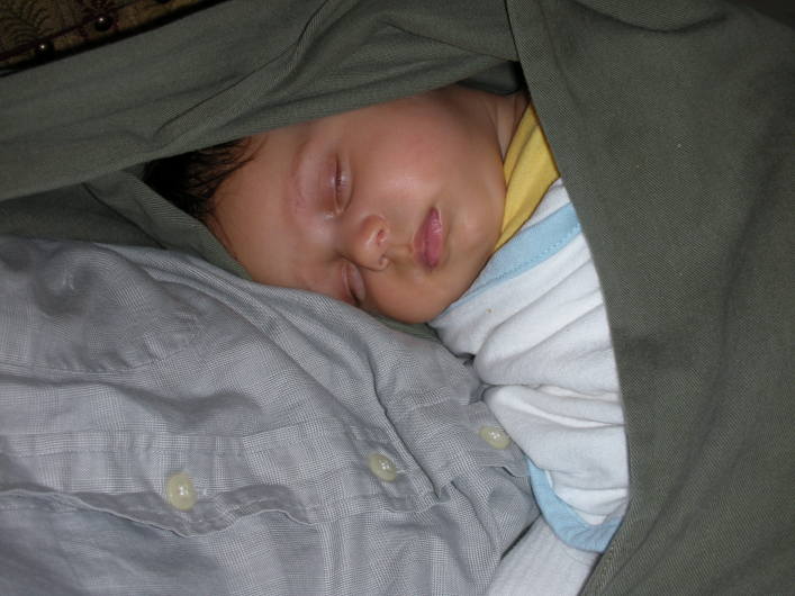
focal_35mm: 53
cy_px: 298
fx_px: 1217
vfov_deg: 27.5
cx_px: 398
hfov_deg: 36.2
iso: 50
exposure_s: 1/60
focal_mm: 8.8
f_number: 3.5
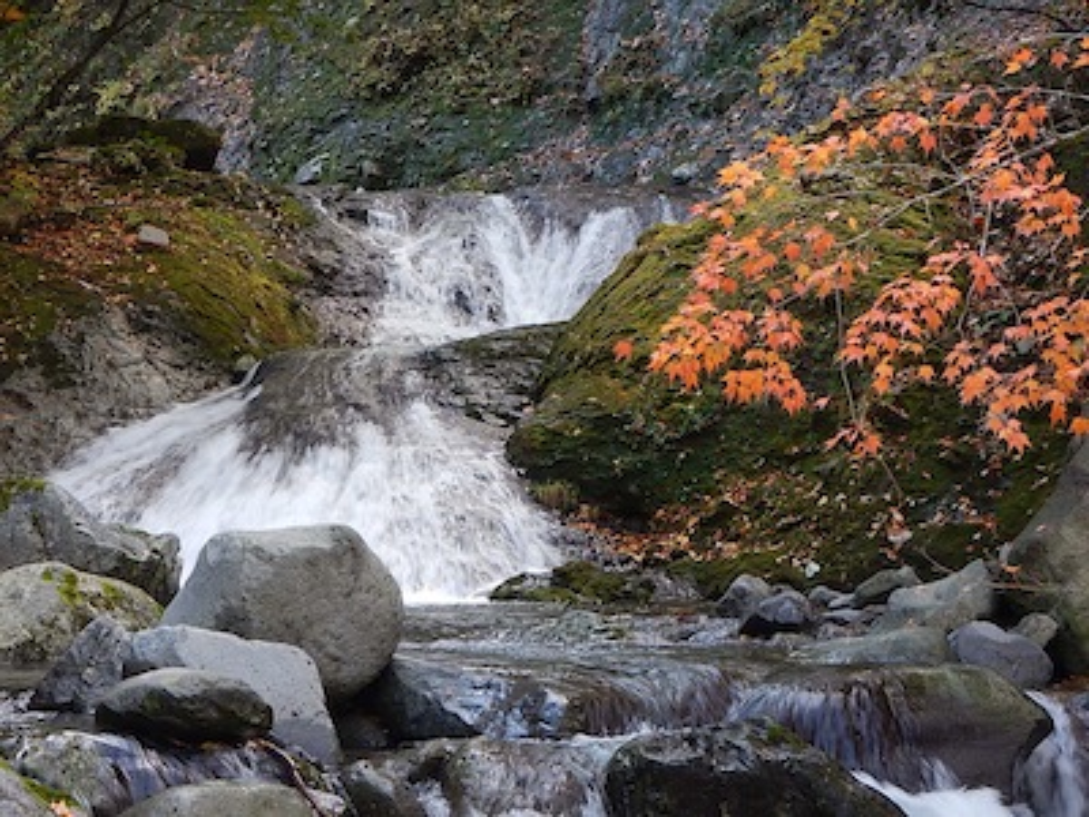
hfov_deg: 25.0
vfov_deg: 18.9
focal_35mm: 78
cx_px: 544
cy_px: 408
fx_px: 2454
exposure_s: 1/30
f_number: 4.4
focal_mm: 13.9
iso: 125
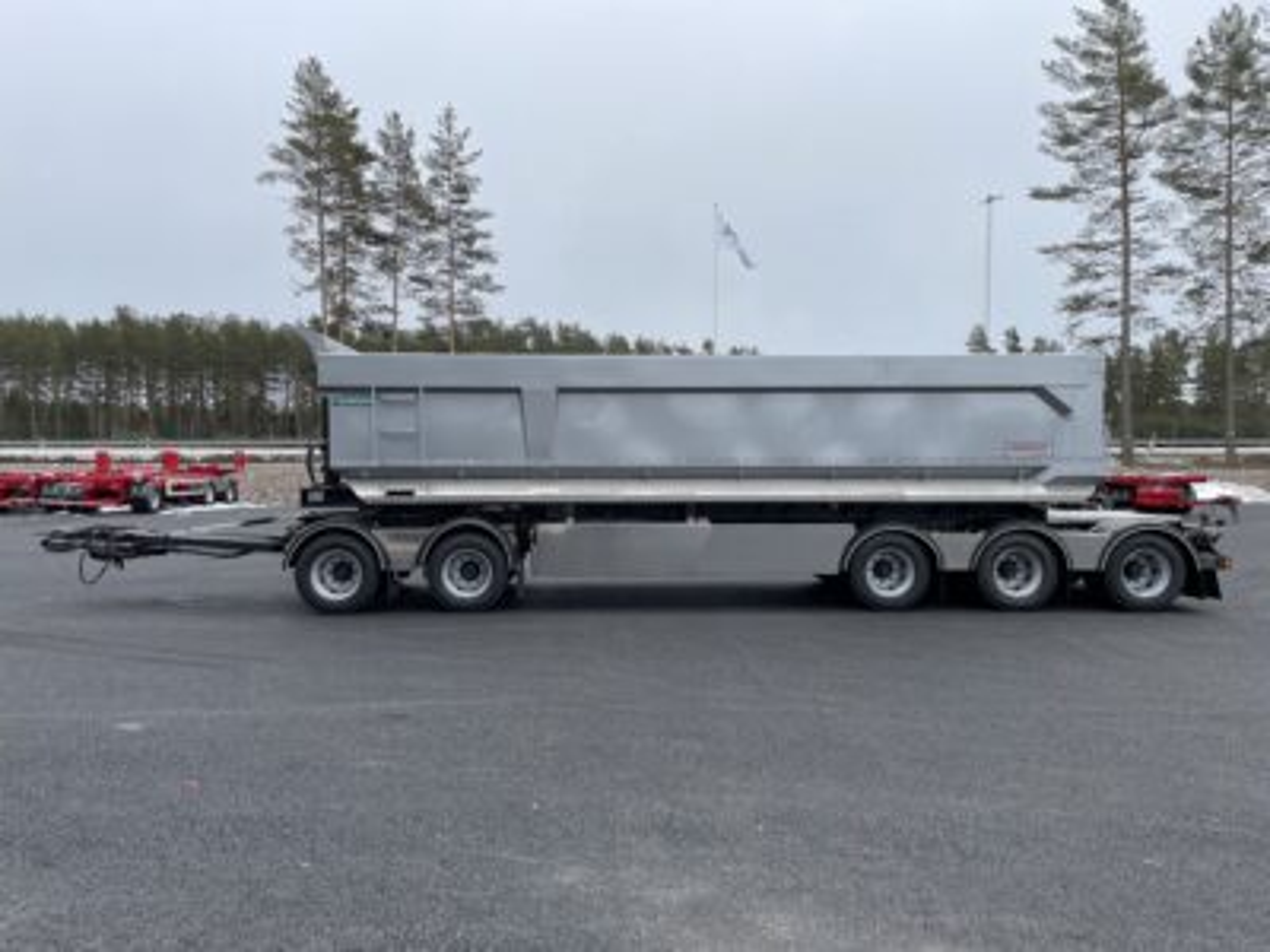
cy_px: 476
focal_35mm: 26
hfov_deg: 67.3
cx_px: 635
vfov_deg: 53.1
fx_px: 954
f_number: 1.6
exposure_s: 1/1855
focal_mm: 4.2
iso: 32
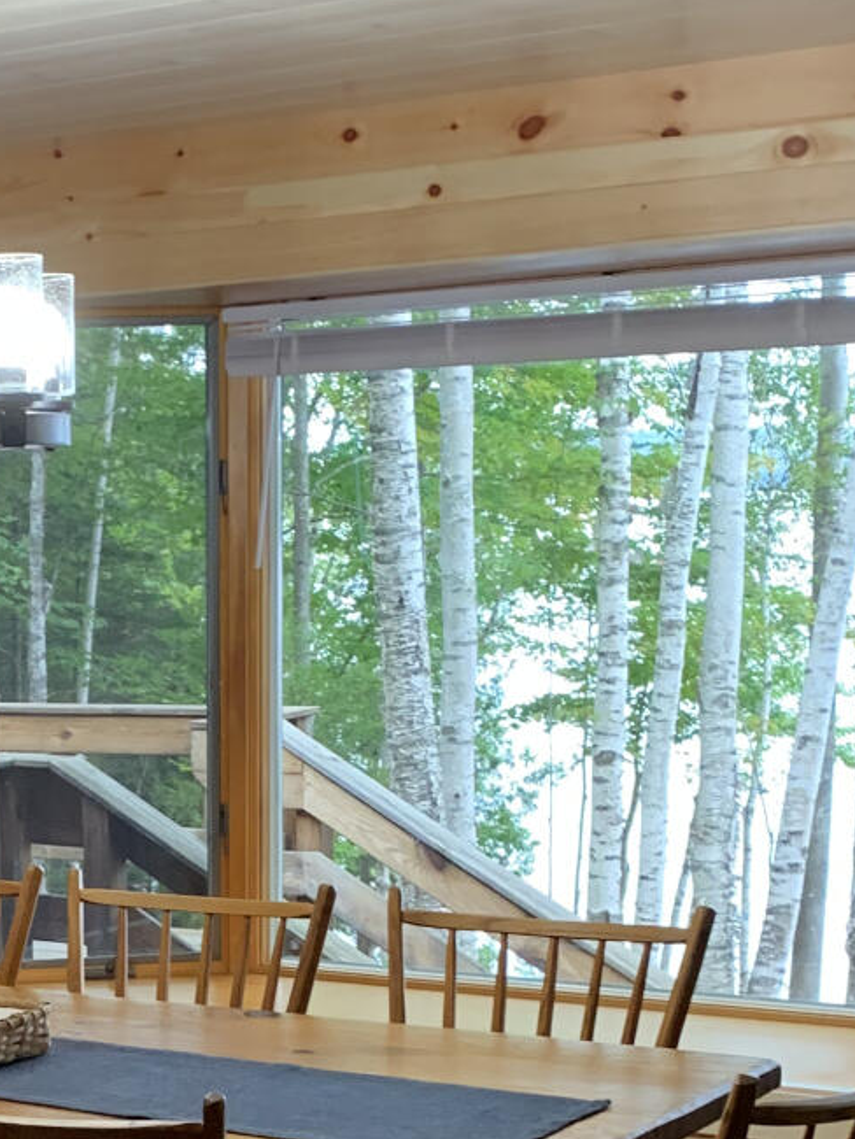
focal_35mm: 80
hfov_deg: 18.0
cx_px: 2
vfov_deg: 23.3
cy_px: 1155
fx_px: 2633
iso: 125
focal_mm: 4.25
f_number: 1.8
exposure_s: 1/60
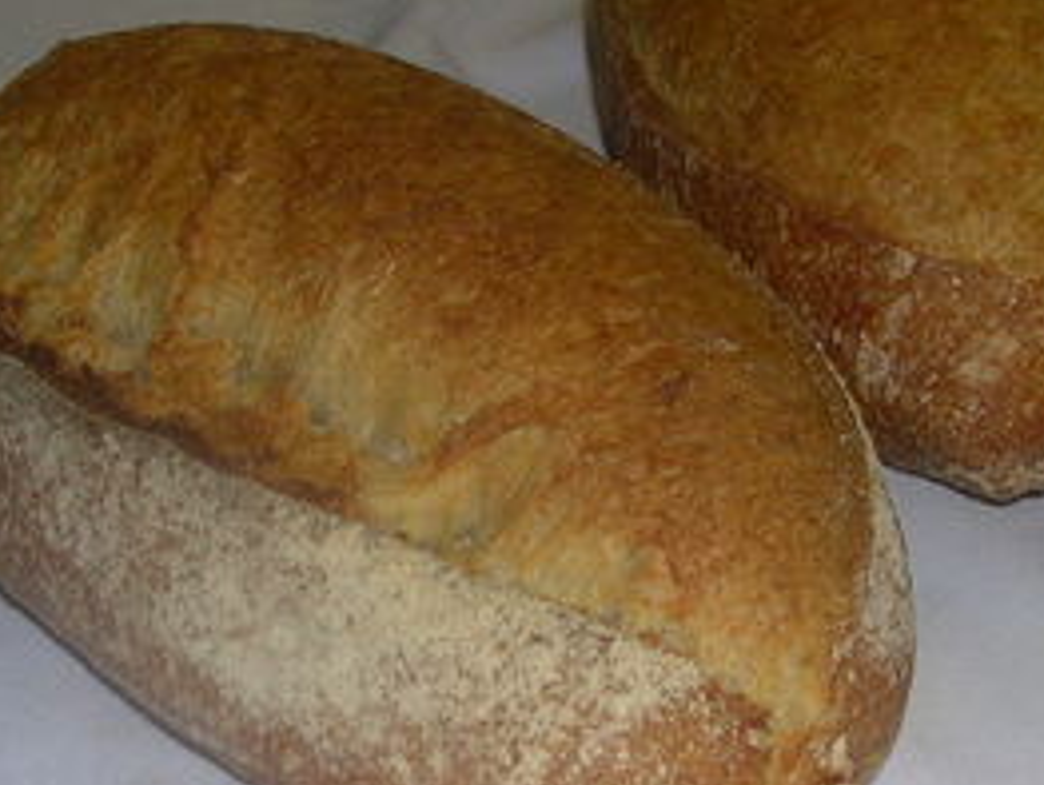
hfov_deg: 22.5
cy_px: 598
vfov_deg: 16.9
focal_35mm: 87
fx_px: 2626
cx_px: 582
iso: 100
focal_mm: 8
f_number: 7.6
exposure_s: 1/30
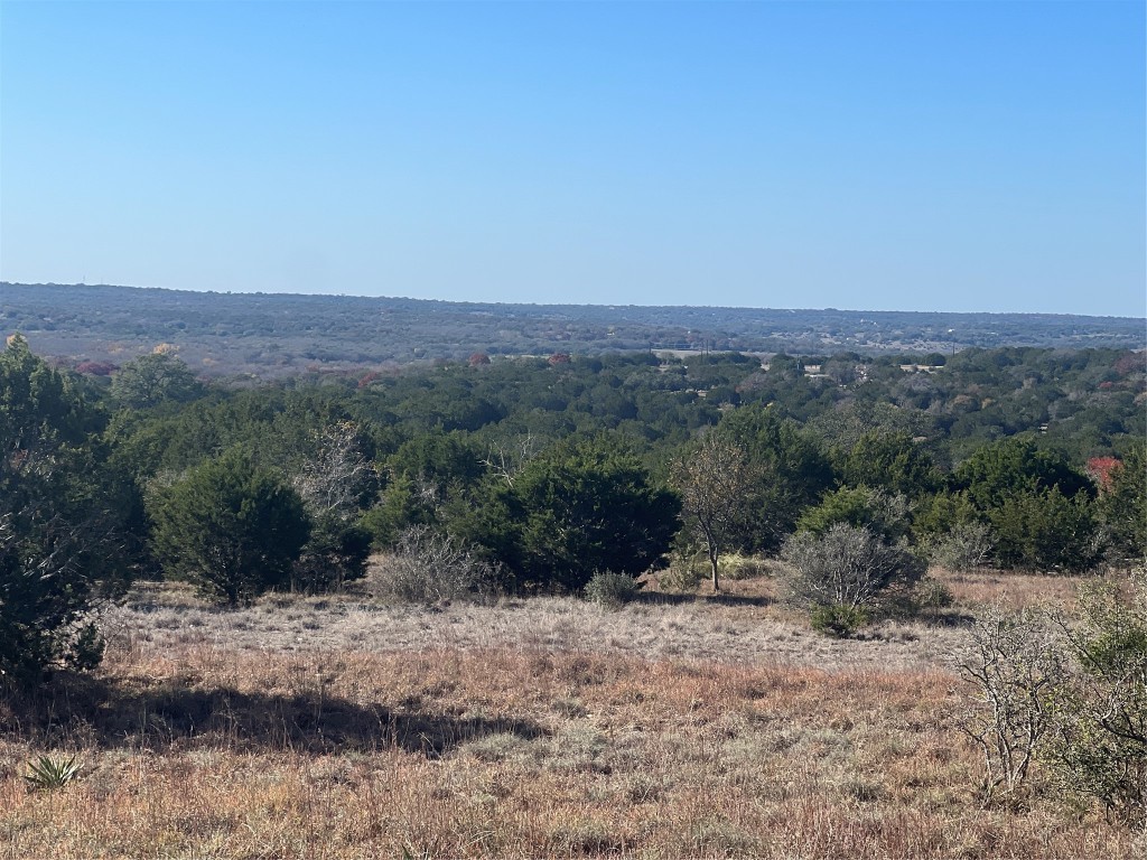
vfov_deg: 19.1
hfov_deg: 25.3
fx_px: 2551
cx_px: 574
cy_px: 430
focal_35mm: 77
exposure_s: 1/797
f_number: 2.8
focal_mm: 9
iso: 32
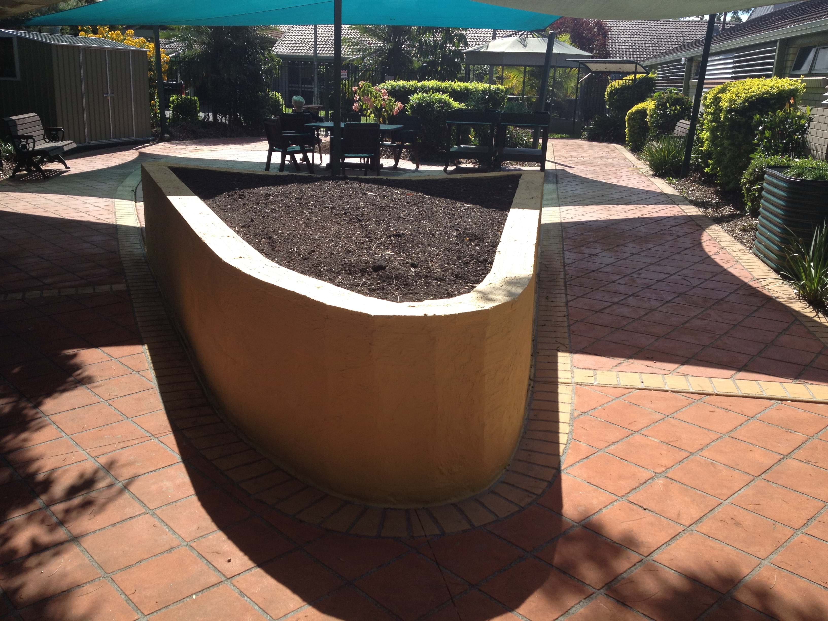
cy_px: 310
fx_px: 837
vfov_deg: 40.7
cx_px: 414
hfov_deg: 52.6
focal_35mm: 35
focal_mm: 4.28
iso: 64
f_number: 2.4
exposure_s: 1/1227
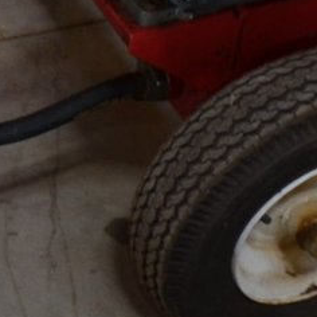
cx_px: -121
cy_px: -104
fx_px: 1533
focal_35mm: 148
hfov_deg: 11.4
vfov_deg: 11.5
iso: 500
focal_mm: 16
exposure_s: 1/60
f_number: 4
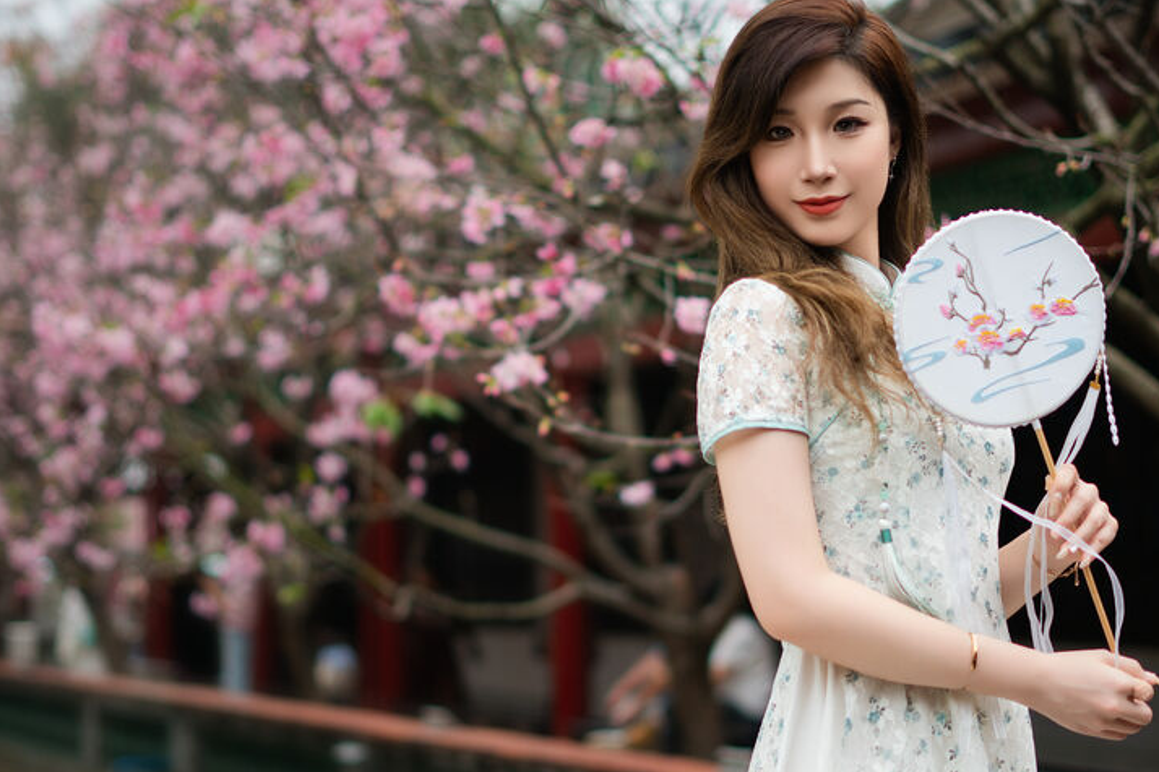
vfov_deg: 16.2
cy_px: 464
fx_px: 2704
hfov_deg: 24.2
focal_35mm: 84
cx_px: 594
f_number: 1.8
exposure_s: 1/320
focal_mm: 50
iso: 100
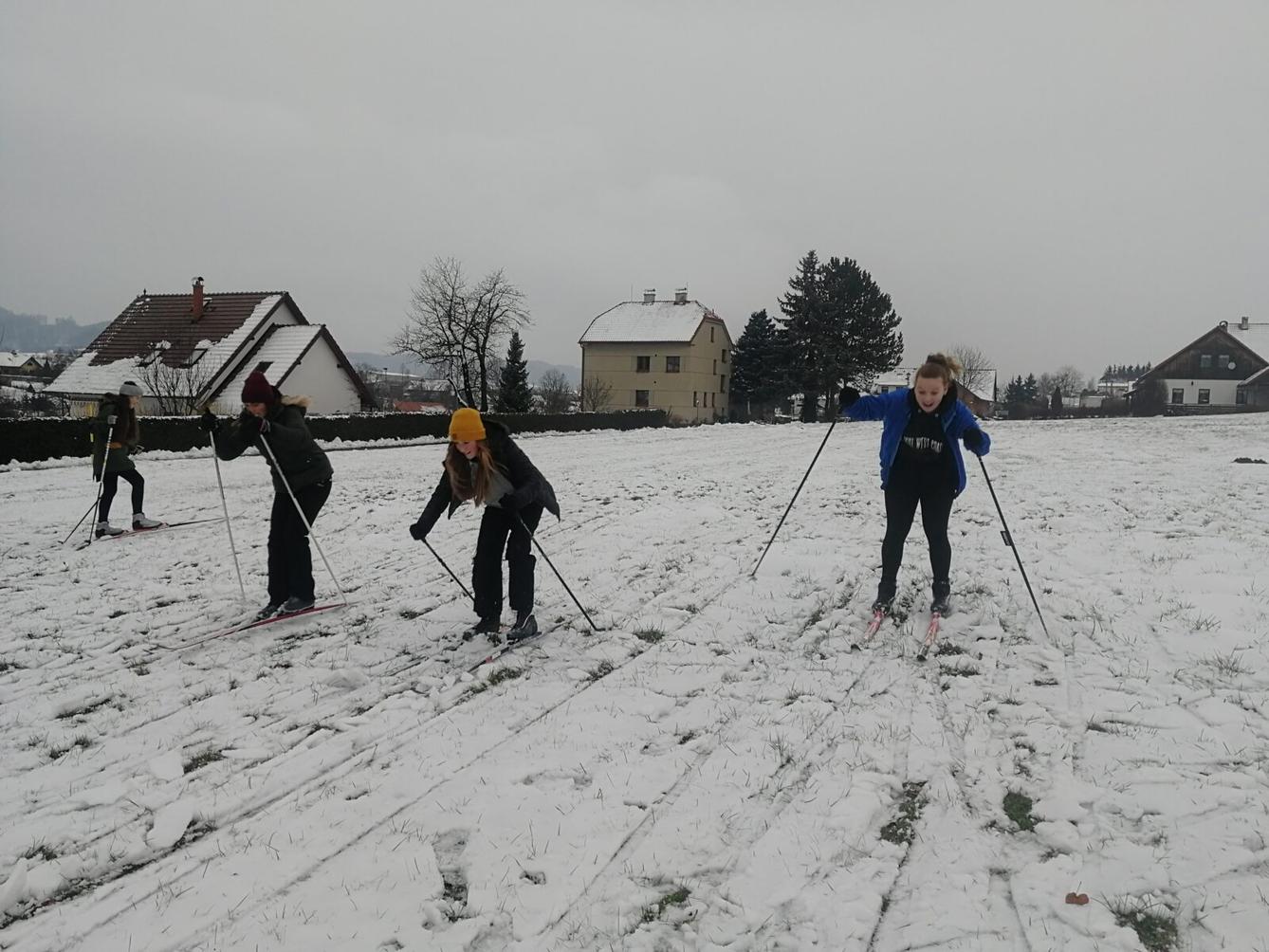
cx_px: 634
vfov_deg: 51.4
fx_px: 990
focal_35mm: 27
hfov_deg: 65.3
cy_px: 476
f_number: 2.2
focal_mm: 3.95
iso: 50
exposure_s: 1/199
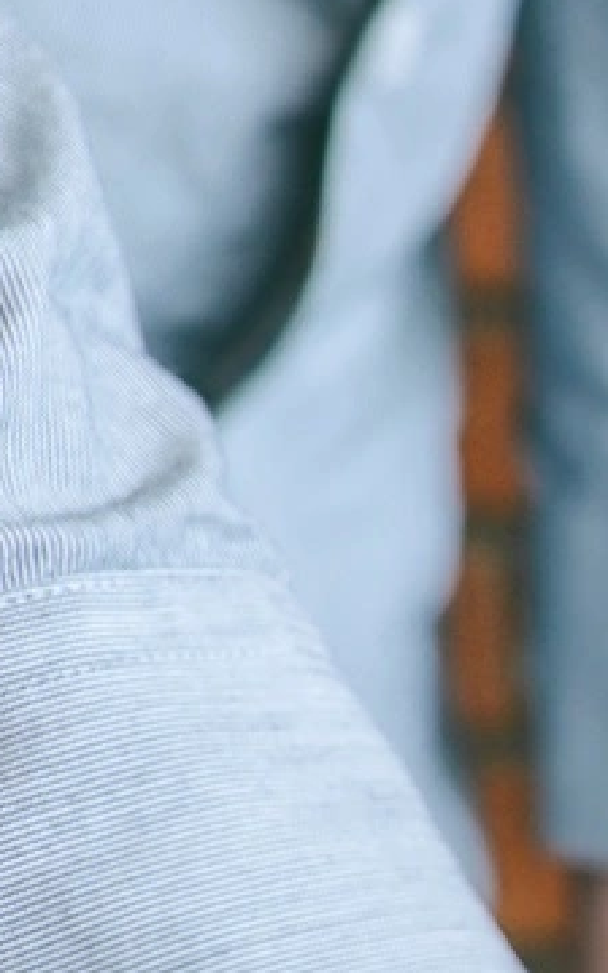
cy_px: 1141
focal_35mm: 180
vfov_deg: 11.4
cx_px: 2494
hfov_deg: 6.0
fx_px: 4772
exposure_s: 1/80
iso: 400
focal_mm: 20.5
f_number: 3.6
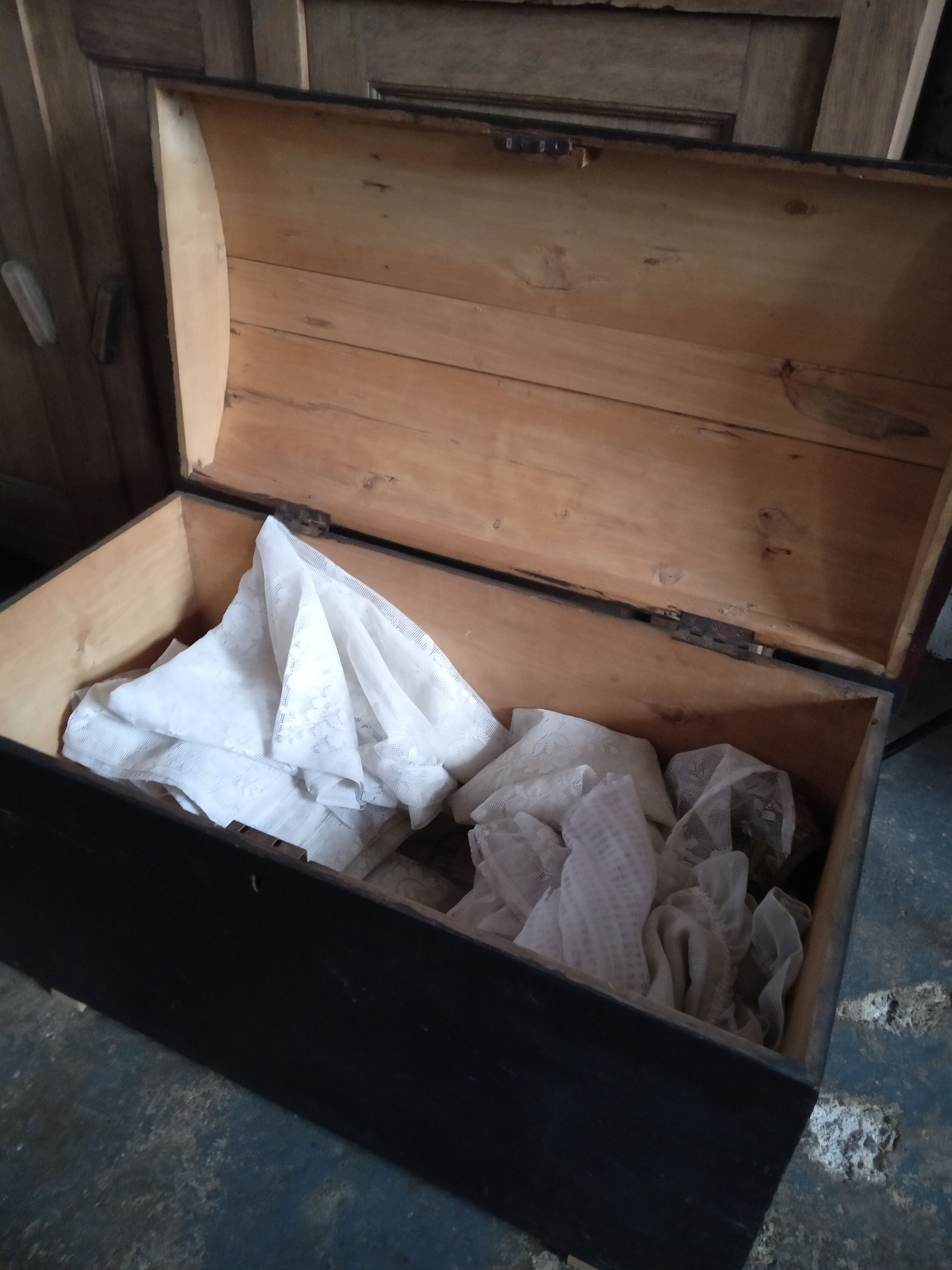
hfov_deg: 53.1
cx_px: 476
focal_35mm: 26
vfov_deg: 67.3
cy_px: 635
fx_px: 953
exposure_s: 1/20
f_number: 2.2
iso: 1483
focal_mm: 3.46
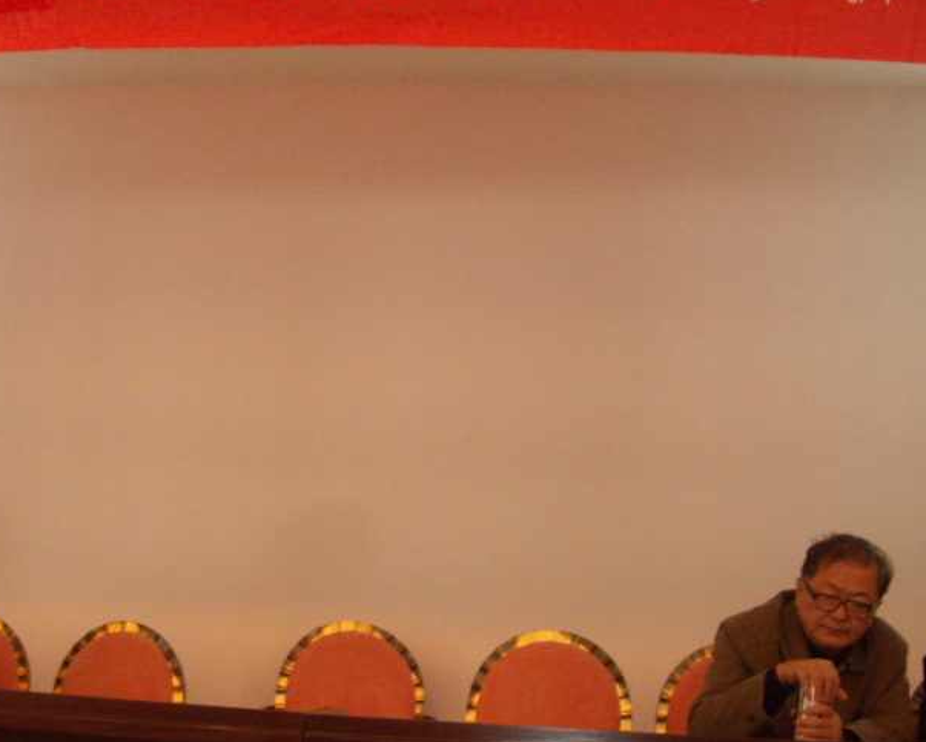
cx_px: 275
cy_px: 381
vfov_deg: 26.3
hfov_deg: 32.1
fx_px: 1590
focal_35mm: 58
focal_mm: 5.7
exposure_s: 1/30
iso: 400
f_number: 2.8
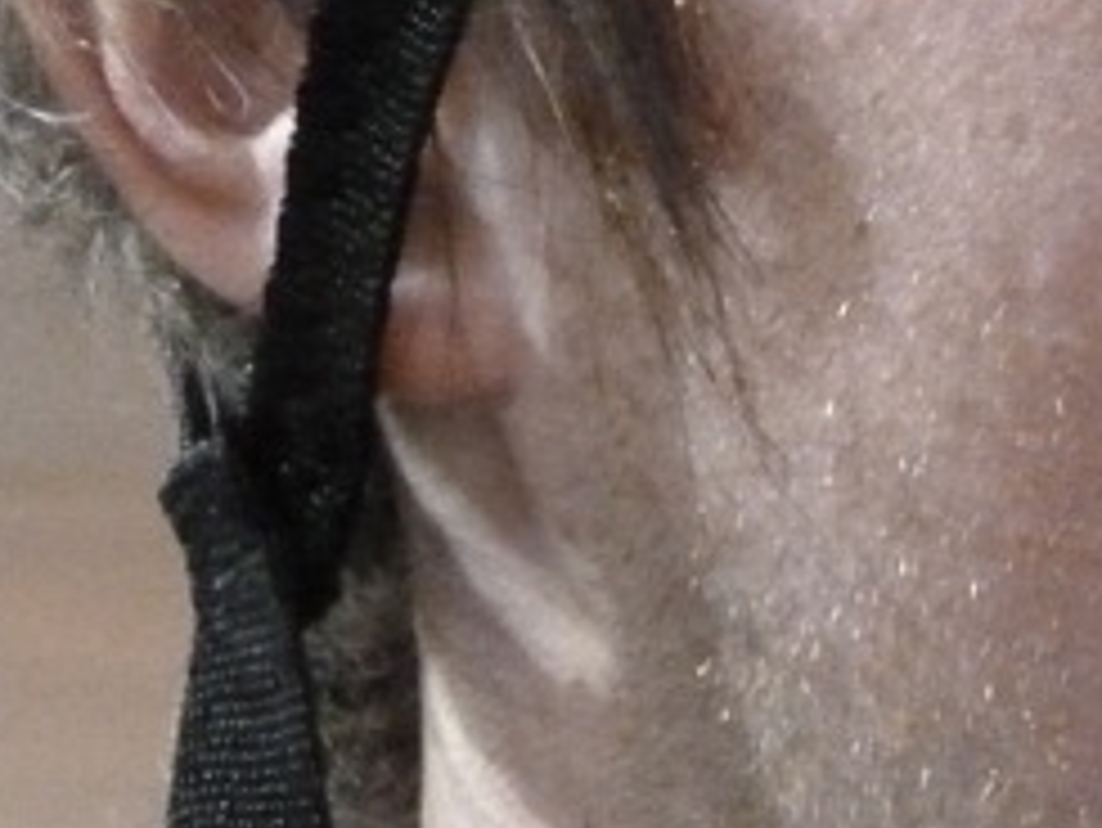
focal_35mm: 251
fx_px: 7994
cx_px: 1264
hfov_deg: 7.8
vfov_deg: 5.9
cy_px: -153
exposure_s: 1/125
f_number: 4
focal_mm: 13.8
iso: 1600
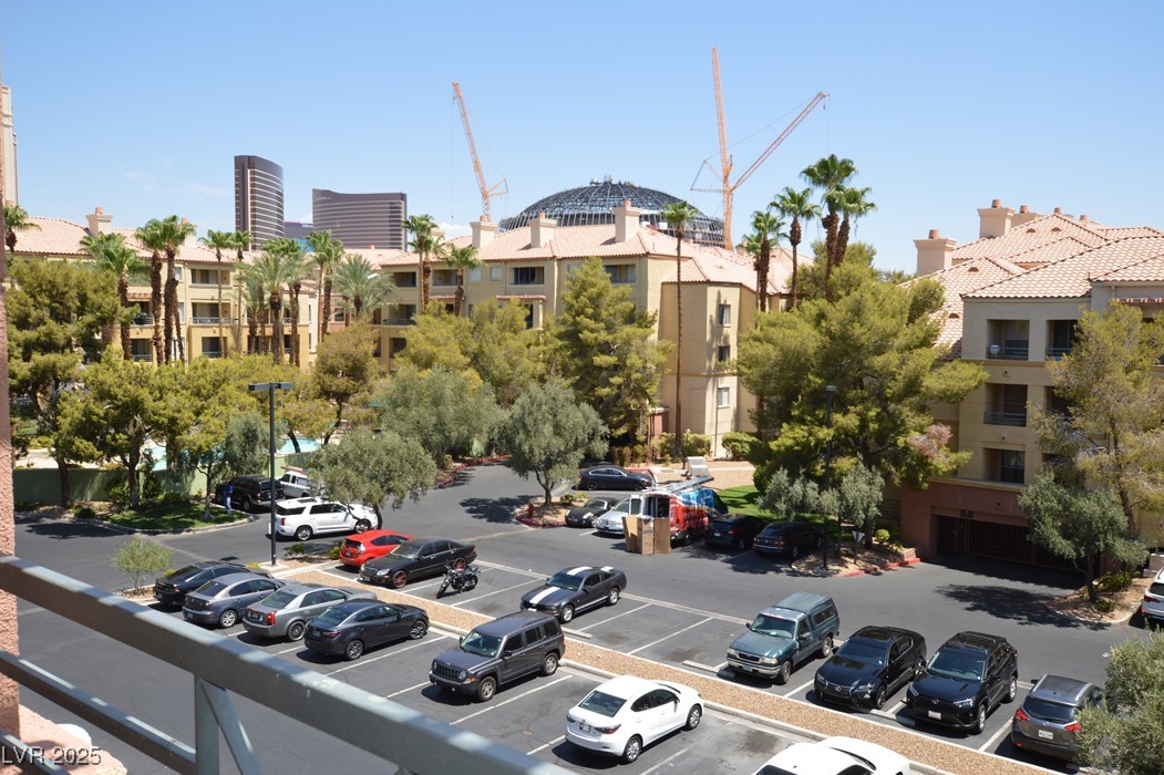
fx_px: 1002
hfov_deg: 60.3
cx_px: 596
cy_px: 379
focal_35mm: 31
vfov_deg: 42.3
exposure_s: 1/200
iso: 100
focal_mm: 20
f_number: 8
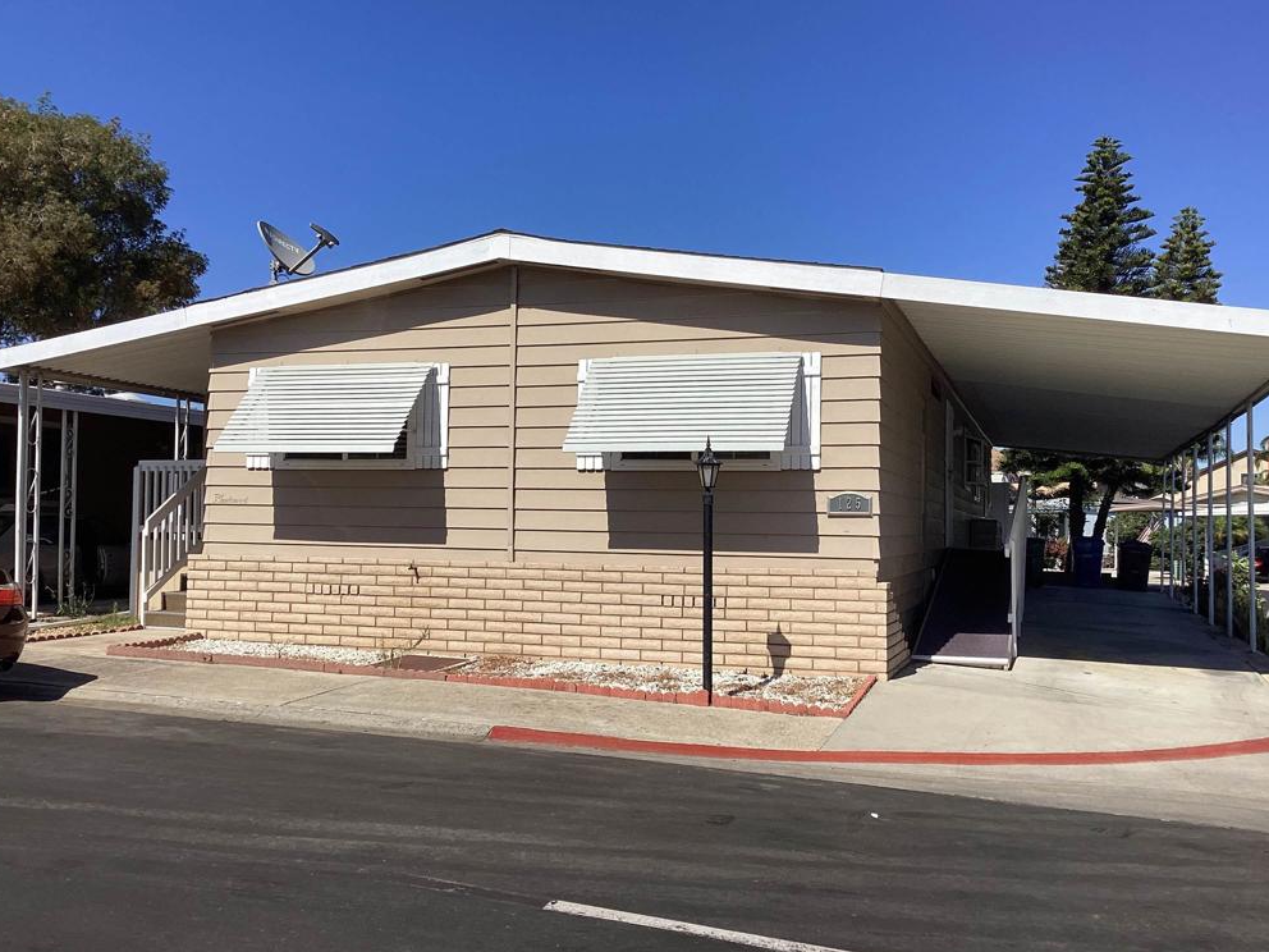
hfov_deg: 56.8
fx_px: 1173
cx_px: 637
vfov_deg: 44.2
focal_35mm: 32
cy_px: 471
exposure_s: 1/2331
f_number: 2.4
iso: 25
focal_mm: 3.3
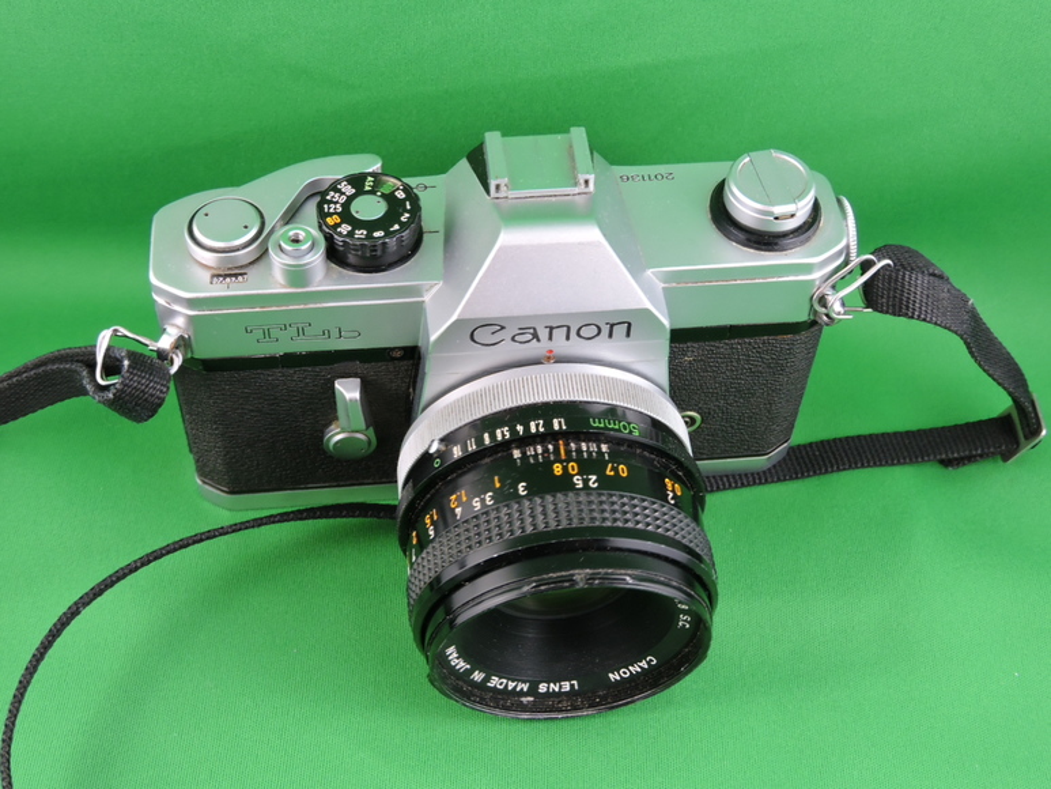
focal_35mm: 50
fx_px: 1518
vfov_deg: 29.1
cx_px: 526
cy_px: 394
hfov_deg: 38.2
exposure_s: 1/100
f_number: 4
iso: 800
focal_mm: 9
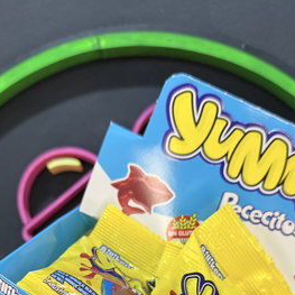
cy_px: 291
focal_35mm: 43
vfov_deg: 35.6
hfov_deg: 39.2
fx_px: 415
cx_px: 147
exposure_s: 1/109
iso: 200
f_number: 1.78
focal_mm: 6.76
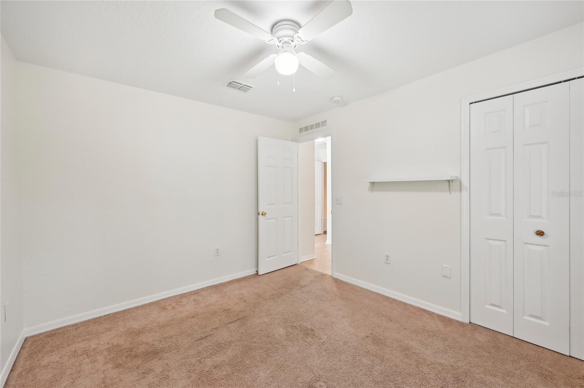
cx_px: 292
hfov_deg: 104.3
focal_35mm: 14
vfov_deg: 81.1
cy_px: 194
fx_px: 227
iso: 400
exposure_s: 1/13
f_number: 8
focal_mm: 14
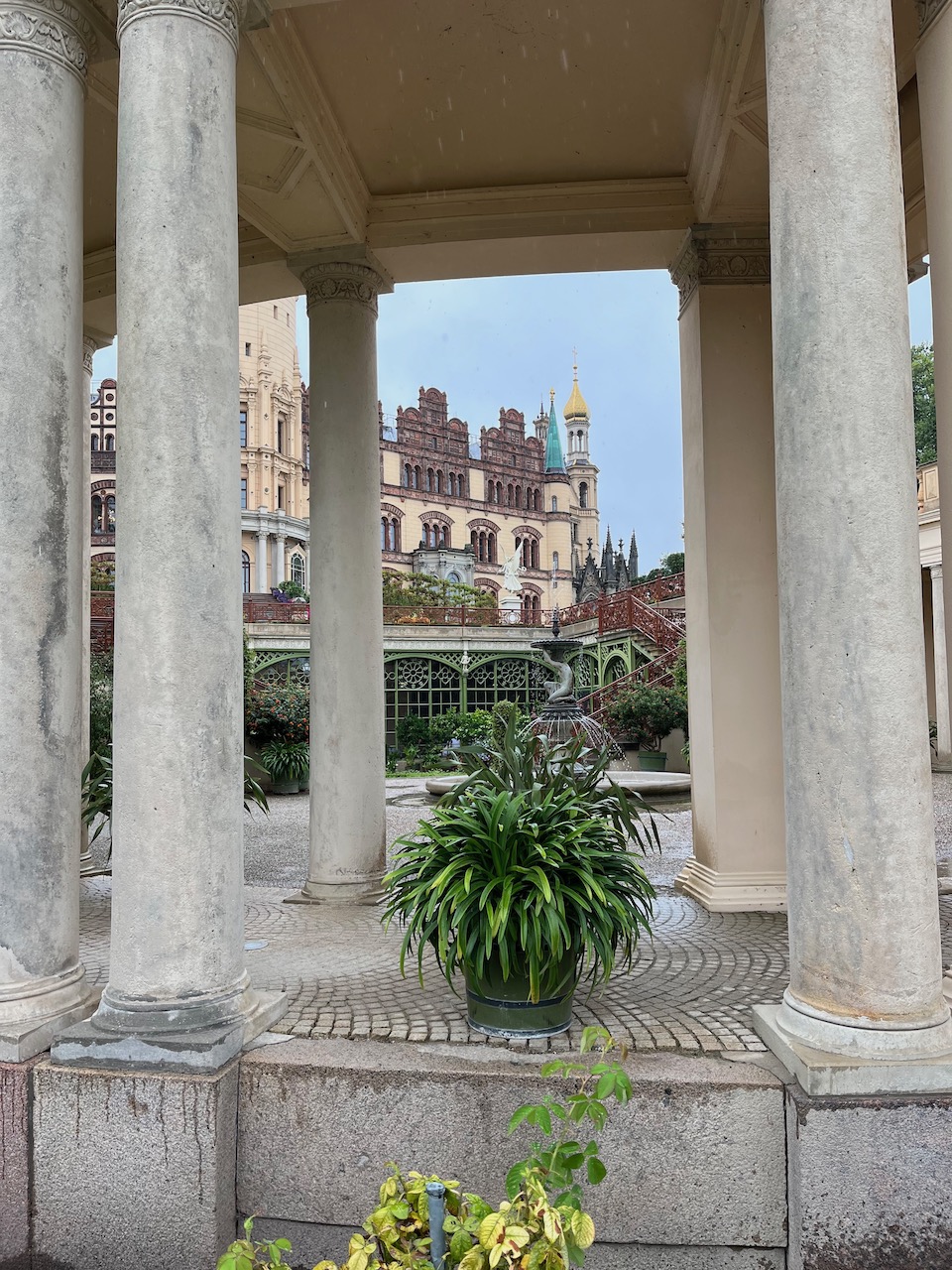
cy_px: 635
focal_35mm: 26
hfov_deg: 53.1
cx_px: 476
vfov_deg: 67.3
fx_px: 953
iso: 50
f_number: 1.6
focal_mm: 5.1
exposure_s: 1/363
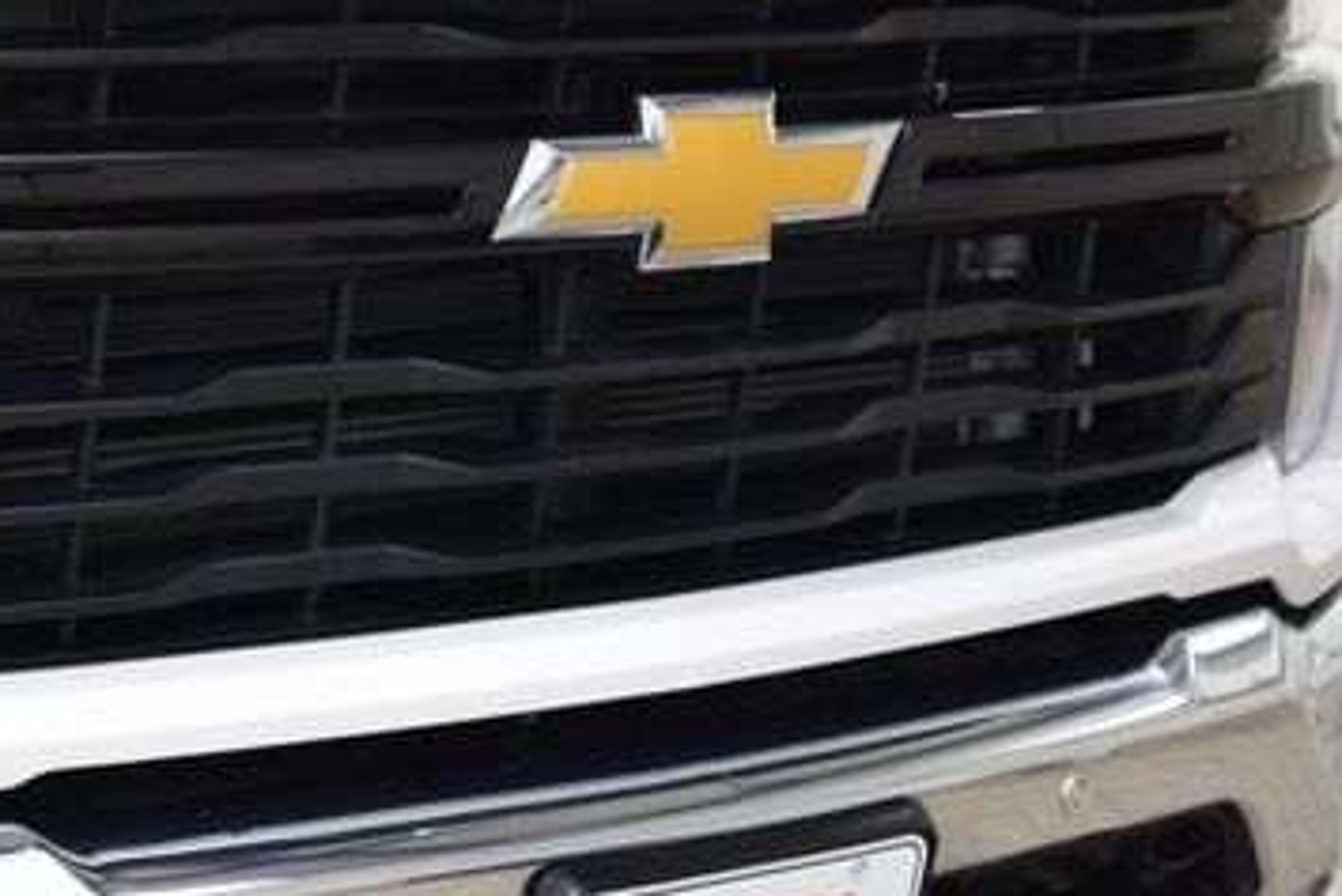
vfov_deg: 16.2
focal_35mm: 84
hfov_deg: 23.8
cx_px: 257
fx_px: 3129
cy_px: 618
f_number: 6.3
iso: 500
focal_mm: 31
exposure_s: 1/15
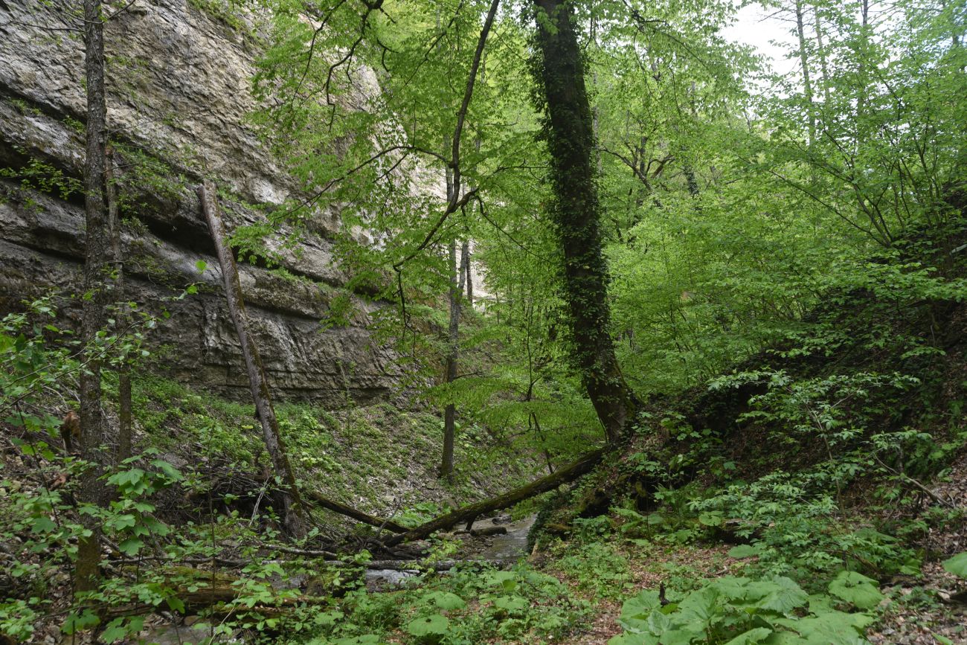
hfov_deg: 60.3
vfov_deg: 42.3
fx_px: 833
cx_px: 484
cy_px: 322
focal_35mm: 31
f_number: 6.3
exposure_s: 1/125
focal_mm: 31
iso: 320
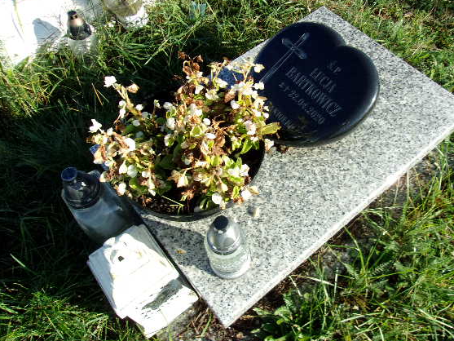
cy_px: 164
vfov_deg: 45.4
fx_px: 407
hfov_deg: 58.1
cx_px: 259
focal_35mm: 31
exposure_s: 1/110
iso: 200
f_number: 10.4
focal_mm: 4.9
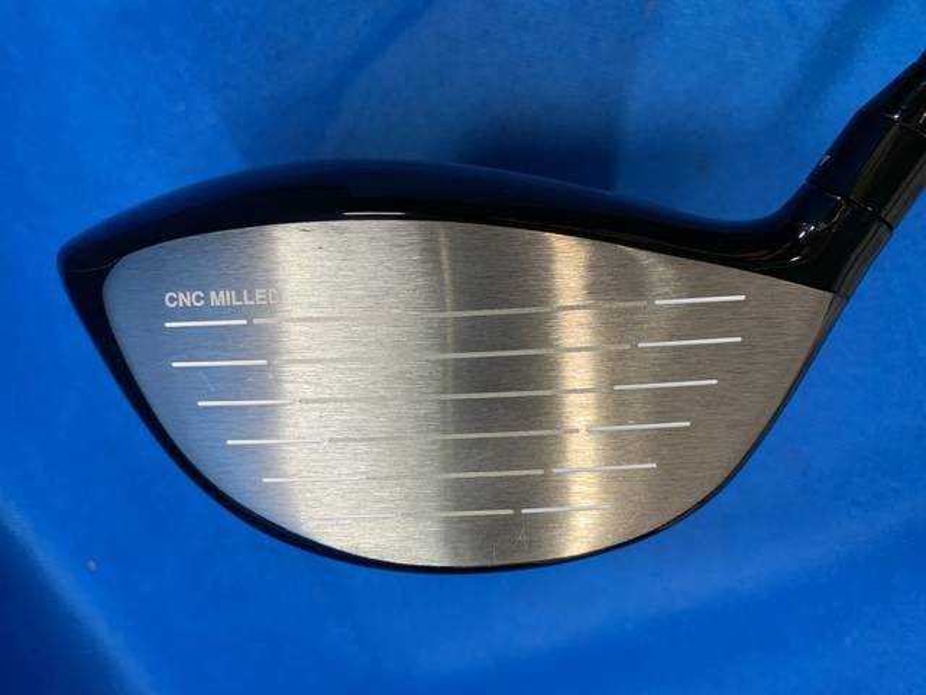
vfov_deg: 53.1
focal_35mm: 26
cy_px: 348
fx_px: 696
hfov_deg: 67.3
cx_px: 463
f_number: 1.8
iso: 64
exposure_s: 1/60
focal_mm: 4.25
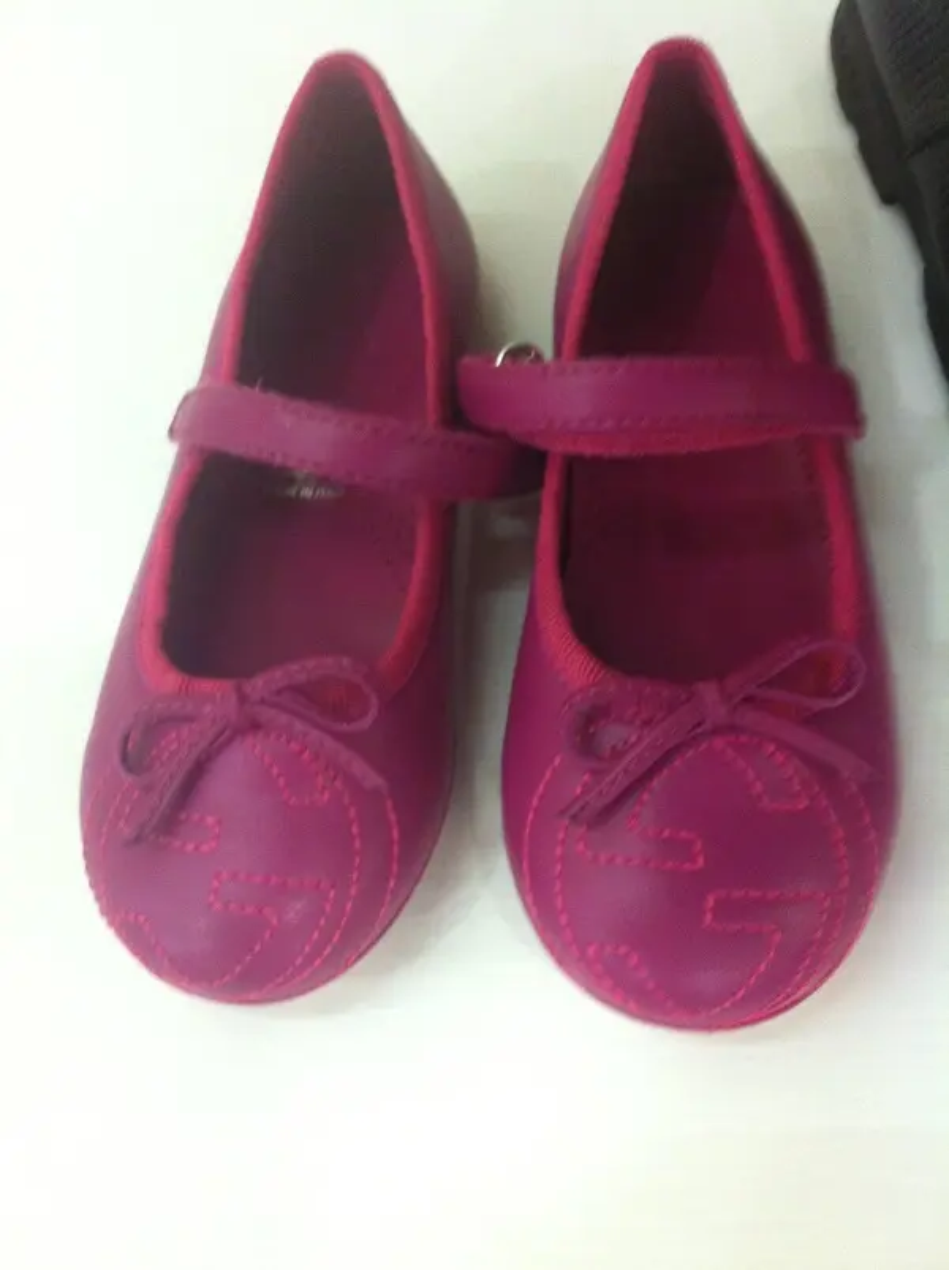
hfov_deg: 40.6
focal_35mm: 35
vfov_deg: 52.7
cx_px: 474
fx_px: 1282
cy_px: 635
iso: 320
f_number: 2.8
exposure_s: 1/17
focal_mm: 3.85
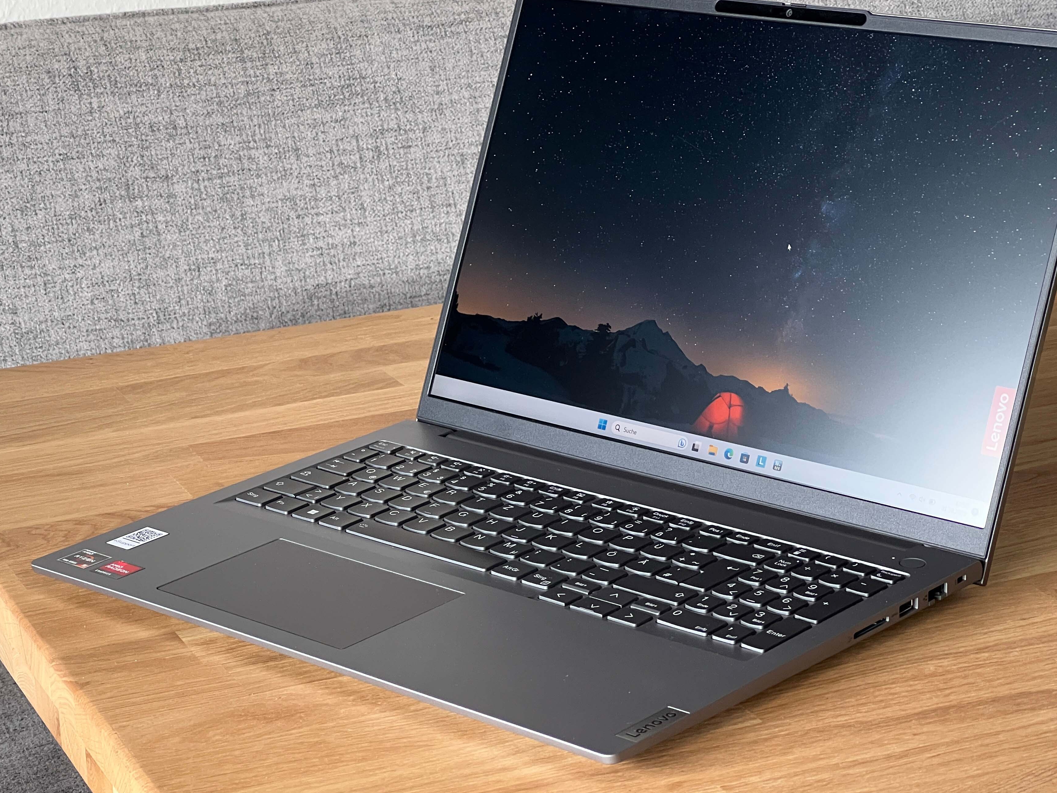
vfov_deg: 16.4
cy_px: 373
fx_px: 2748
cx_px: 561
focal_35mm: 90
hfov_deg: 21.8
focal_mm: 9
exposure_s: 1/60
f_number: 2.8
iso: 250
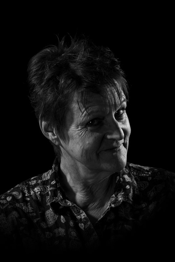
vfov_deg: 19.4
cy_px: 131
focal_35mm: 105
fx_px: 765
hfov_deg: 13.1
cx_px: 88
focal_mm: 105
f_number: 8
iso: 200
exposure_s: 1/60
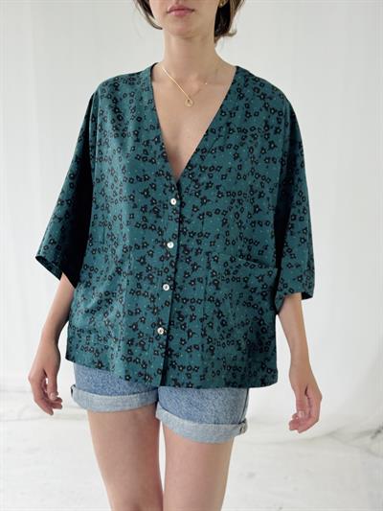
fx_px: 708
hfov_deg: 30.3
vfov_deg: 39.6
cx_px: 192
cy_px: 256
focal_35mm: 48
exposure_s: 1/317
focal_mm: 6.76
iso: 64
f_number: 1.78
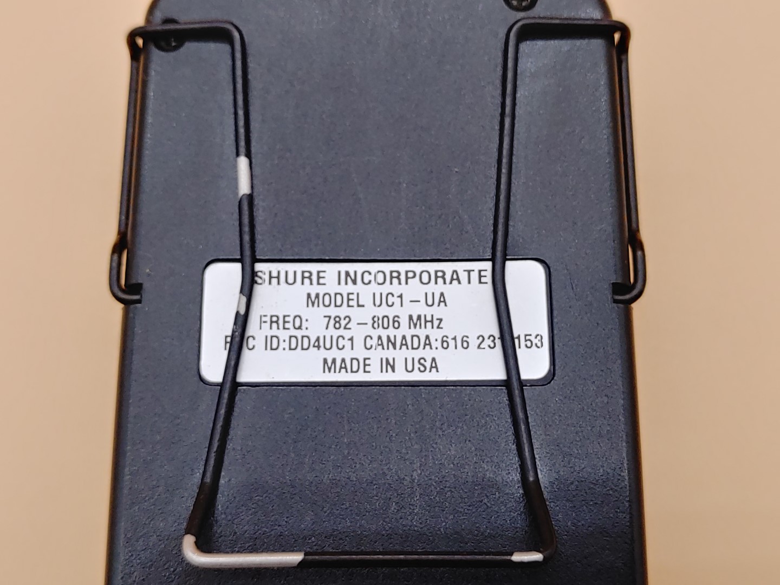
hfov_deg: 38.9
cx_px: 390
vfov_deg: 29.7
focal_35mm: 49
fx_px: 1104
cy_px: 292
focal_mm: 4.36
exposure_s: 1/156
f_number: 1.8
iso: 50
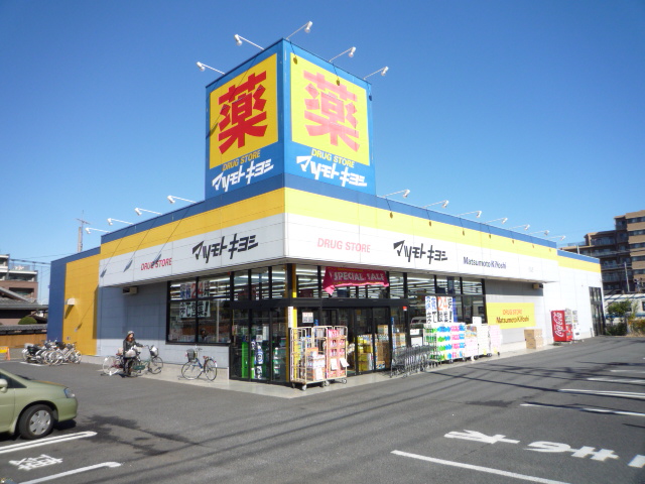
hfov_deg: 69.4
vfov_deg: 54.9
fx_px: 466
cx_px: 322
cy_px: 242
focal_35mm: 25
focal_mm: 4.4
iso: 100
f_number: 4
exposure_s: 1/640
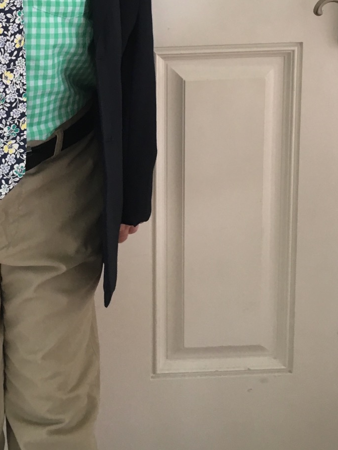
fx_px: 833
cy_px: 18
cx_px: 37
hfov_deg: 22.4
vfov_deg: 28.7
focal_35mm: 64
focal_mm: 4.15
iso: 64
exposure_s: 1/30
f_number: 2.2
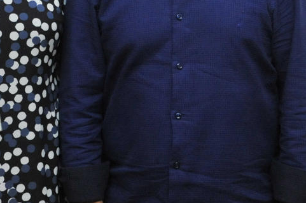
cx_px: 85
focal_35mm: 116
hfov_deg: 17.6
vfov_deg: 11.6
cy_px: -33
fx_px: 985
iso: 2500
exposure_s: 1/160
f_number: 10
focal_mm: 31
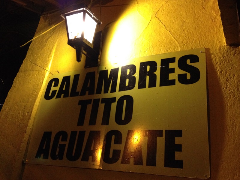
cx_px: 120
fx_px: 243
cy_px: 90
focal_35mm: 35
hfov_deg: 52.6
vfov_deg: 40.7
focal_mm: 4.28
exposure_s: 1/20
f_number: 2.4
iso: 400
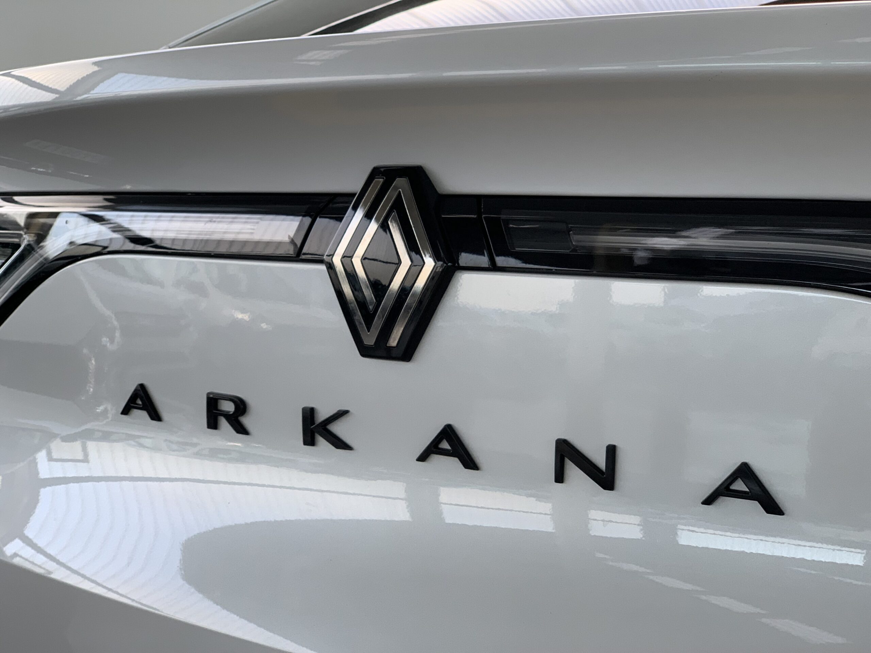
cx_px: 436
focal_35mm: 52
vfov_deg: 28.0
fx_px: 1308
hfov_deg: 36.8
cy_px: 326
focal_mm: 6
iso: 80
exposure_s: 1/122
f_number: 2.4
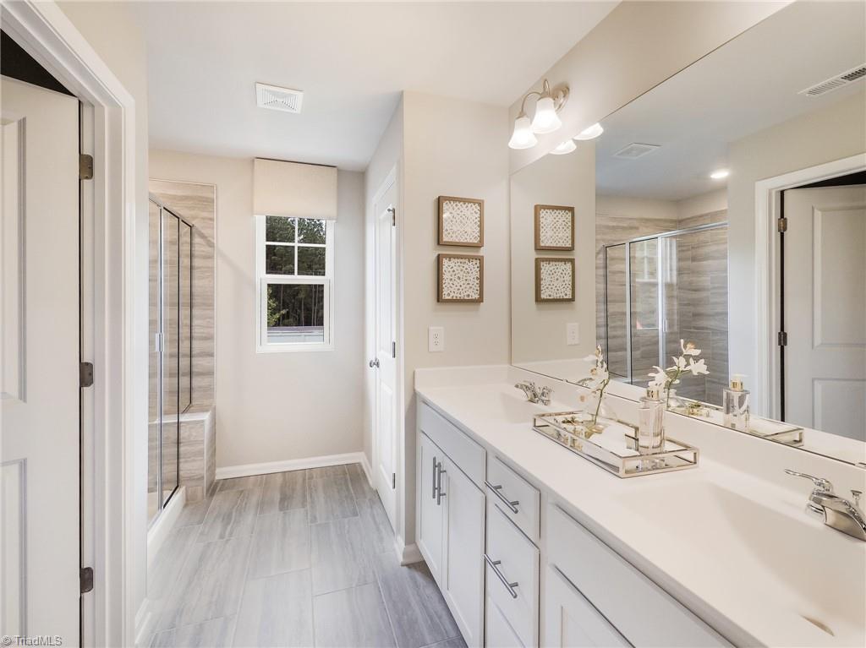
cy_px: 324
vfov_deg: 85.6
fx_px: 350
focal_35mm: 14
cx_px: 433
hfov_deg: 102.1
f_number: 6.3
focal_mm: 7
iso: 400
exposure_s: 1/400
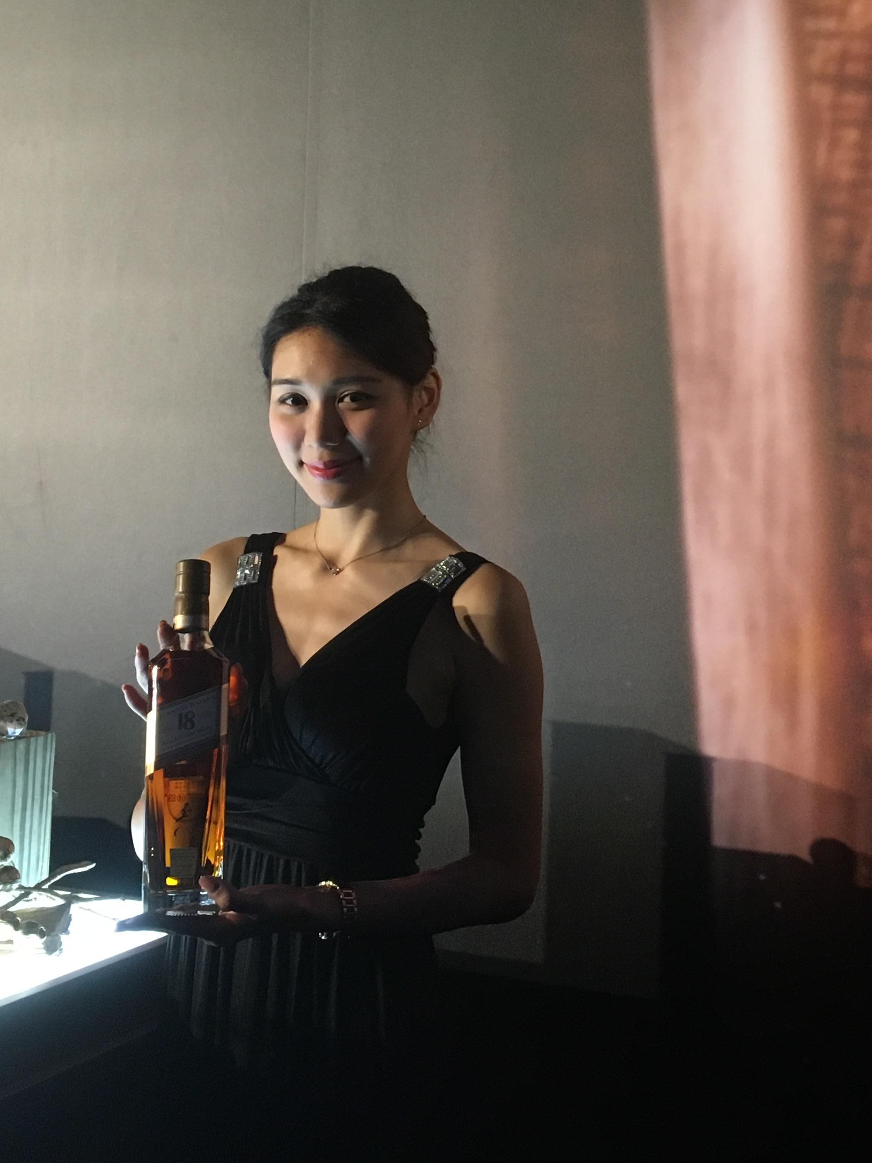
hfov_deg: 26.9
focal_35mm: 54
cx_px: 547
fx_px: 1814
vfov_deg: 35.1
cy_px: 364
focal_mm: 4.15
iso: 125
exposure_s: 1/30
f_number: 2.2
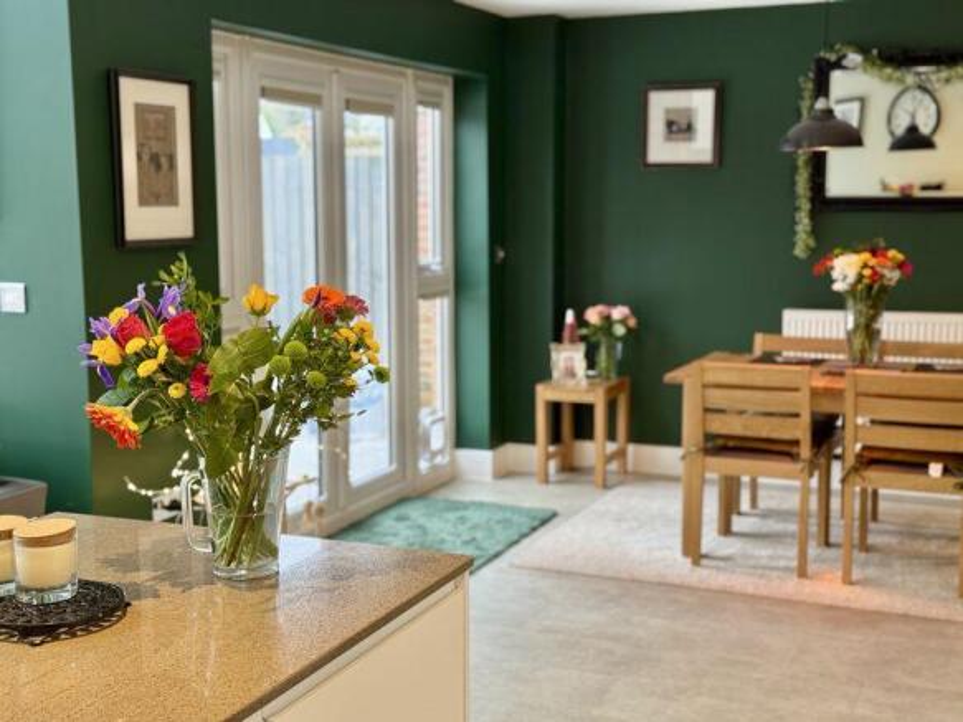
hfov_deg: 39.7
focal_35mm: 48
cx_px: 482
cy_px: 361
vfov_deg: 30.3
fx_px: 1335
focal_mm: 6.76
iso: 100
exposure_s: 1/50
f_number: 1.78
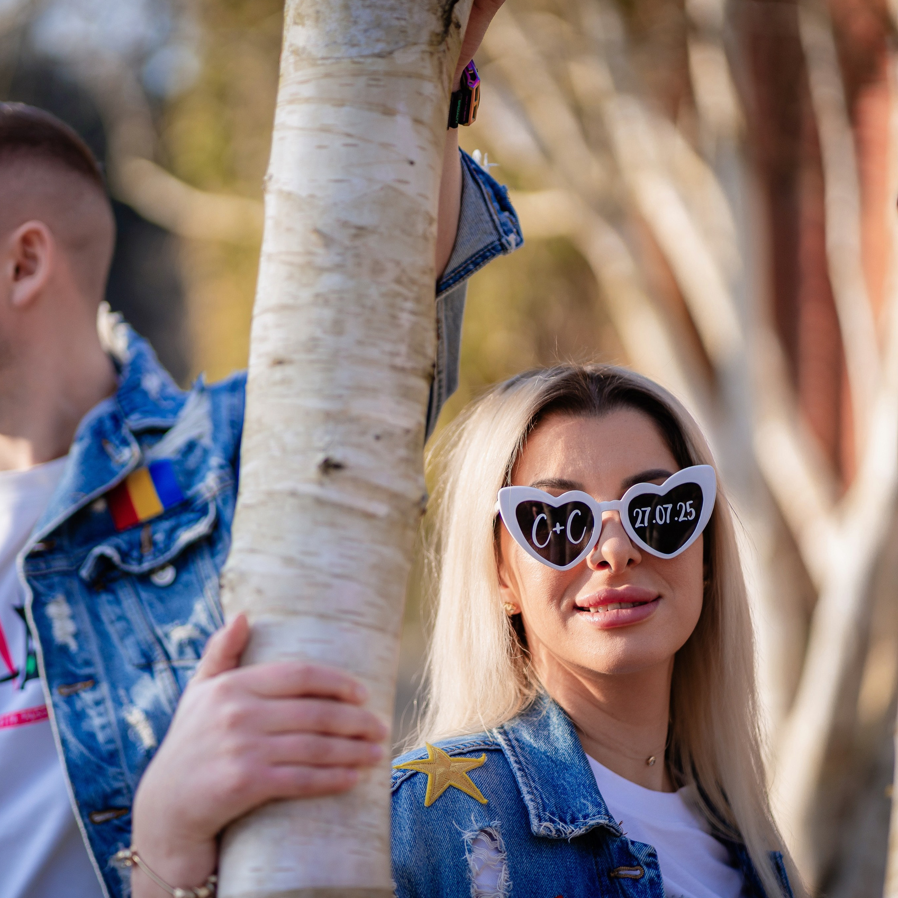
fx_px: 3199
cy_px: 449
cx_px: 341
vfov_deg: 16.0
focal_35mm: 109
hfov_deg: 16.0
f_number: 1.8
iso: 125
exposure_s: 1/1600
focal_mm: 85
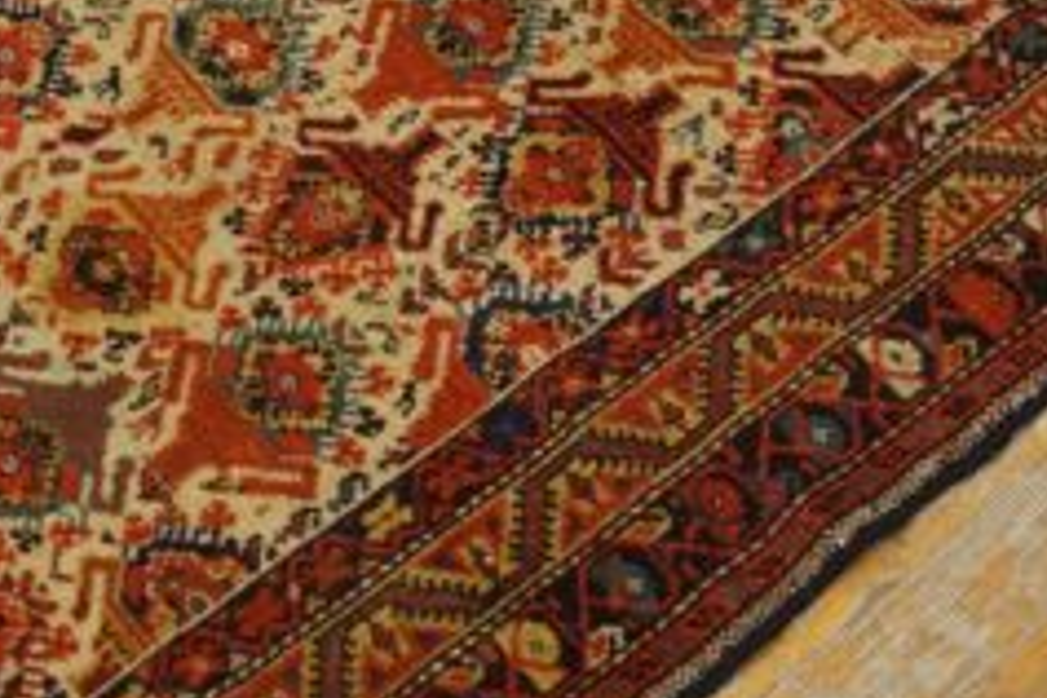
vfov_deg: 17.1
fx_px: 2210
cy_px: -157
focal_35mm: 76
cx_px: 367
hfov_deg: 26.5
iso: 1250
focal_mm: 20
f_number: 4
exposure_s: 1/60
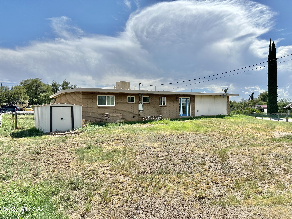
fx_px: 202
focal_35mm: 24
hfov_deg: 71.6
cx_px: 146
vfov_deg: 56.8
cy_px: 110
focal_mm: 6.86
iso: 80
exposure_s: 1/9709
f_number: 1.78
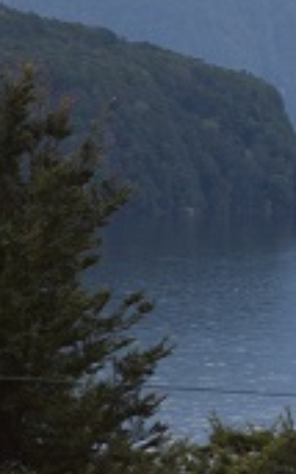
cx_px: 598
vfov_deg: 4.5
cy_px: 24
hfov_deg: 2.8
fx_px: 6055
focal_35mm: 469
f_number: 5.3
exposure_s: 1/800
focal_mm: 105
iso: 800
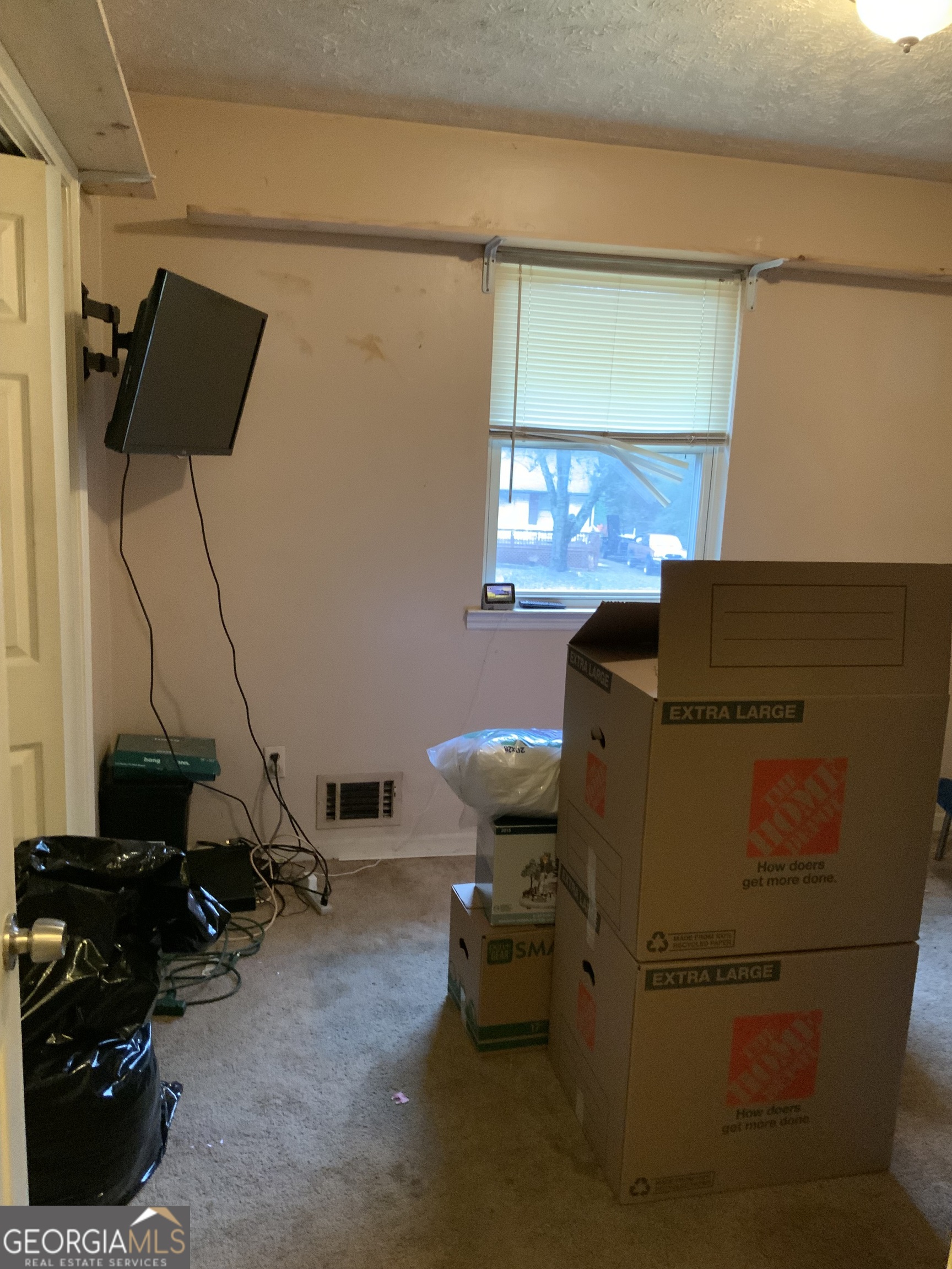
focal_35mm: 29
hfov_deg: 48.2
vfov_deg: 61.7
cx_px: 476
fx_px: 1063
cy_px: 634
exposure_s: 1/30
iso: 400
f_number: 1.8
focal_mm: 3
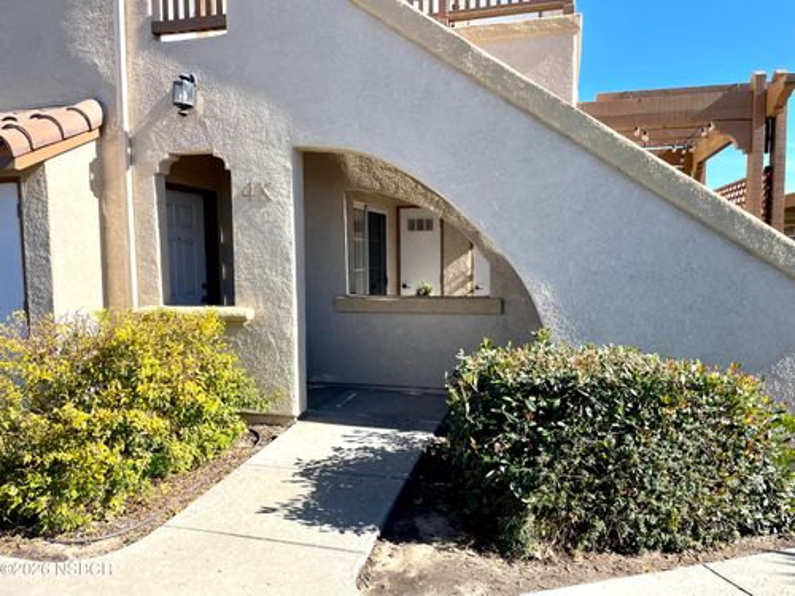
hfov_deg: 67.3
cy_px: 298
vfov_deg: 53.1
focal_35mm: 26
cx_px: 398
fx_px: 597
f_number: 1.6
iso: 32
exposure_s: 1/3731
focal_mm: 4.2
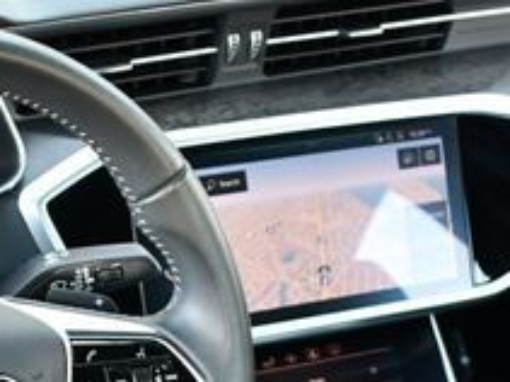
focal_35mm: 117
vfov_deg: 12.4
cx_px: 12
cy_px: 440
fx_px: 1723
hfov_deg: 16.5
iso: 800
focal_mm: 20
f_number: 3.5
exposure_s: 1/125
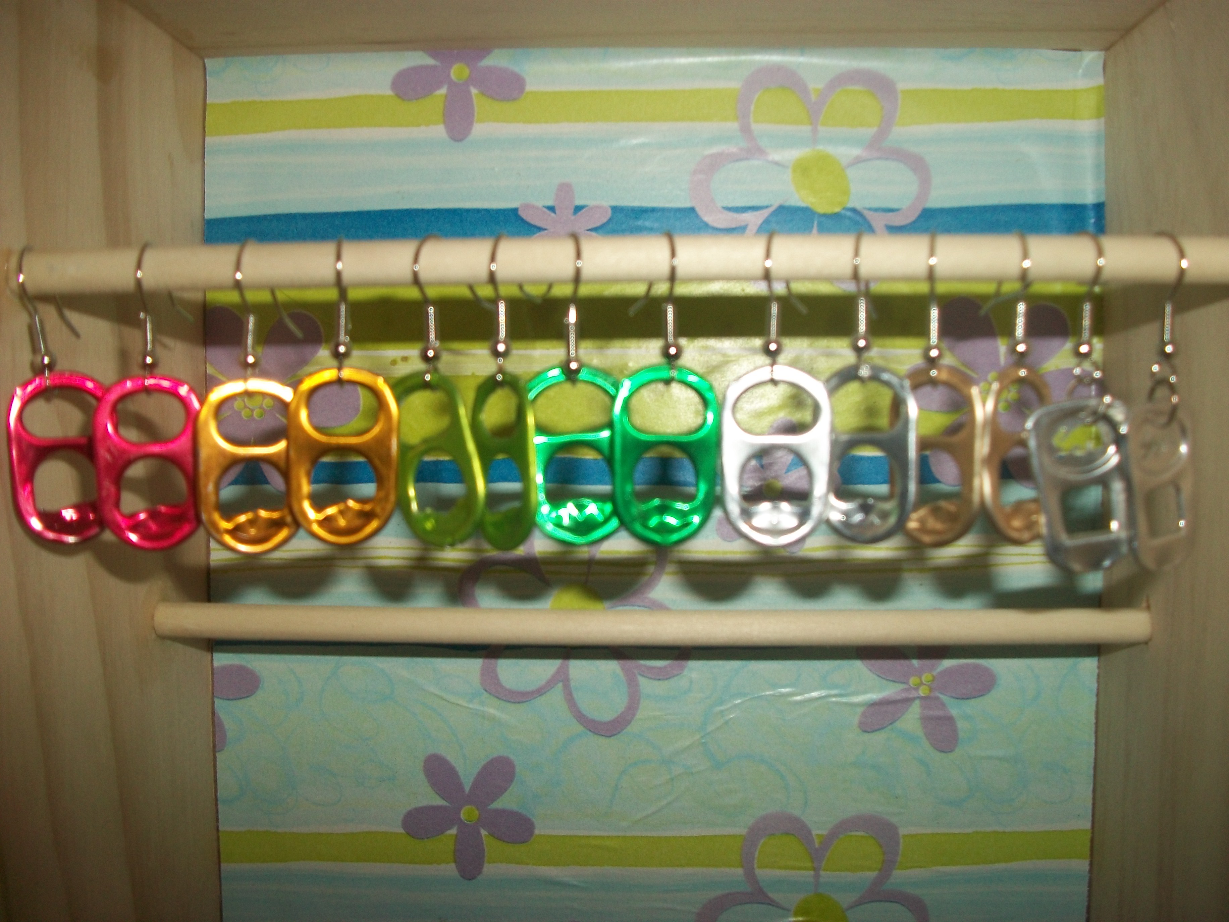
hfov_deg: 56.8
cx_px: 614
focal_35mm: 32
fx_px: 1136
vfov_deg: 44.2
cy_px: 461
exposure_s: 1/60
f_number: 2.9
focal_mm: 5.7
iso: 80
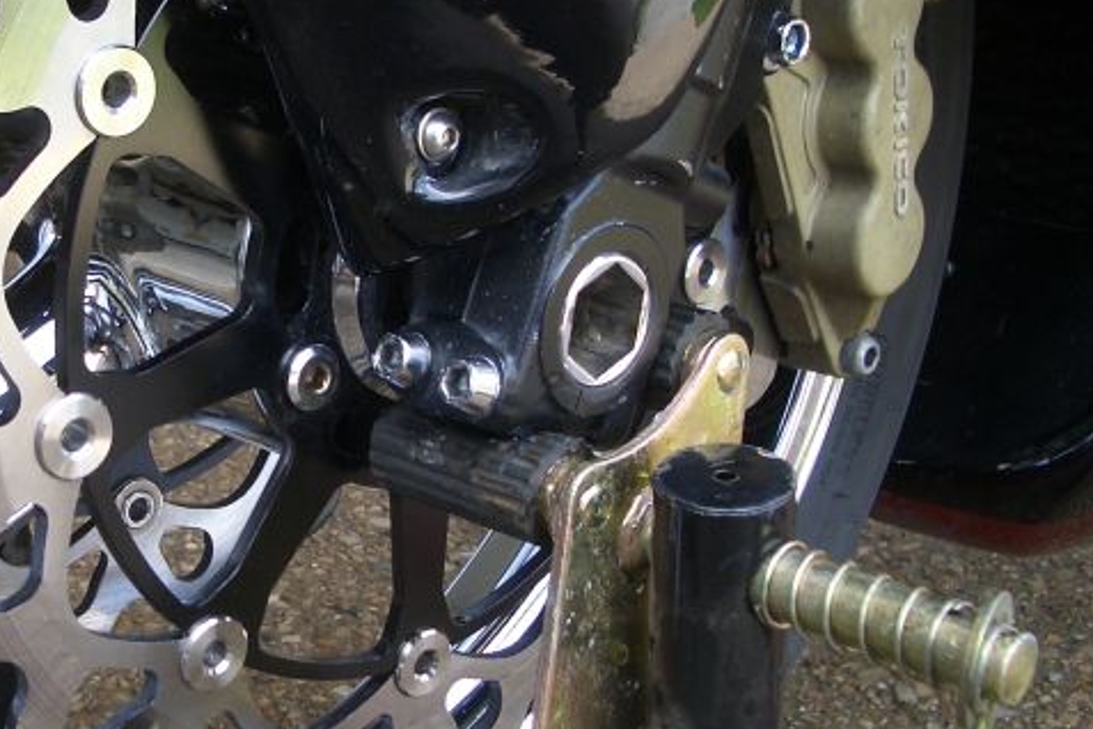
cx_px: 209
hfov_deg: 32.0
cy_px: 415
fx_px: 1852
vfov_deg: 22.2
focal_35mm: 61
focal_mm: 5.8
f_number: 2.6
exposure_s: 1/160
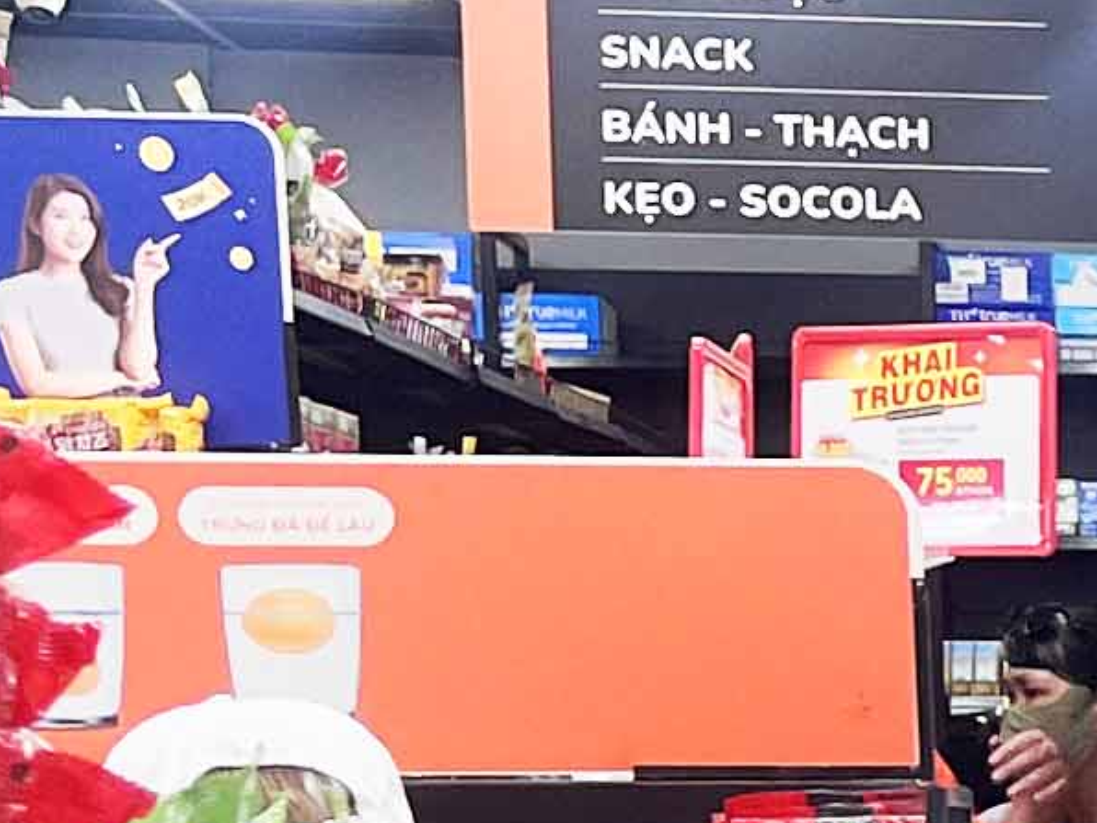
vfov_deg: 8.3
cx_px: 2601
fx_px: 5578
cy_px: 1189
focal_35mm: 176
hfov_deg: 9.9
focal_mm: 5.1
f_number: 1.6
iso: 50
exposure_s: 1/100
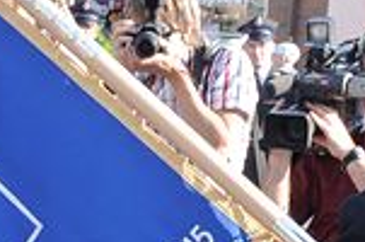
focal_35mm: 237
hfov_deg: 8.5
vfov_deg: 5.7
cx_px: -169
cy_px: 434
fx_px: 2398
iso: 400
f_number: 8
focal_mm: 28
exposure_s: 1/250
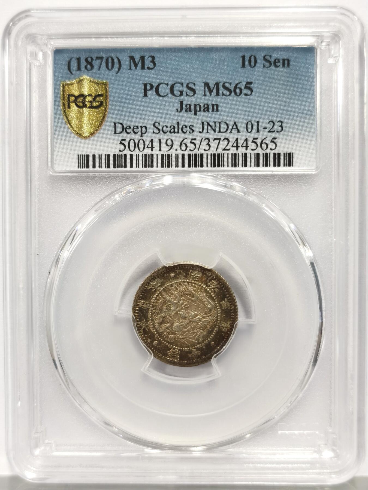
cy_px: 245
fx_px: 765
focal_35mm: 54
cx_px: 184
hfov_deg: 27.0
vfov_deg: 35.5
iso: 125
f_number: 16
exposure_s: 1/100
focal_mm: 5.56
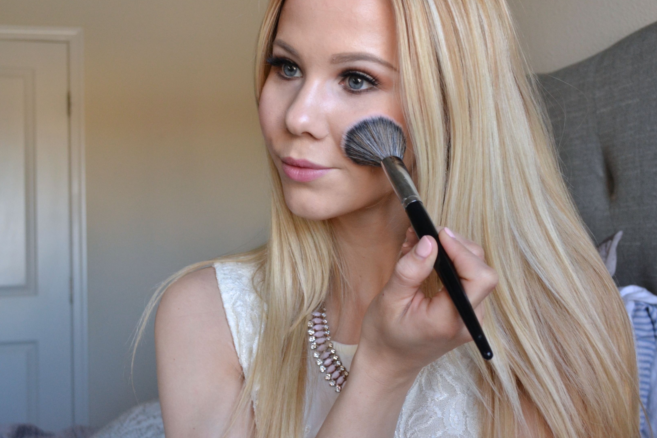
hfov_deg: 38.9
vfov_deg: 26.5
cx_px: 338
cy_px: 195
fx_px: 931
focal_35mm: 51
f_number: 5.6
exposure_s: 1/60
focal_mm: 24
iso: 800
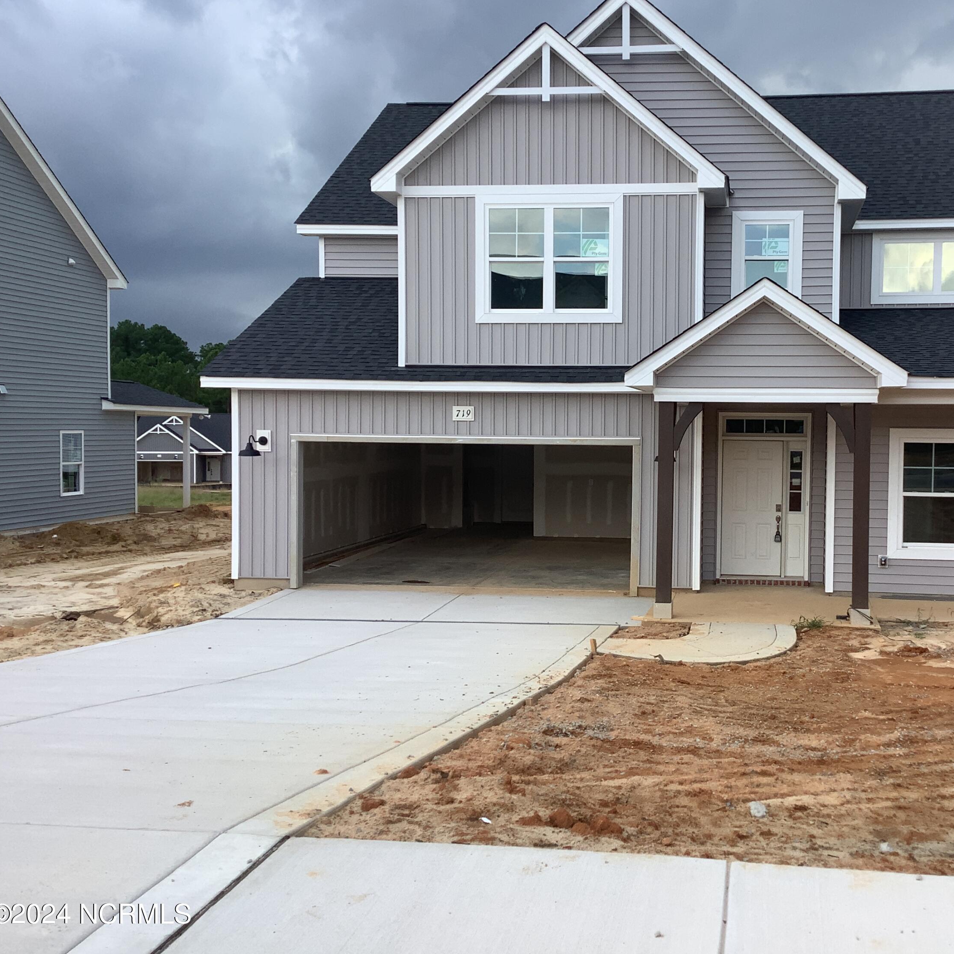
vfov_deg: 44.9
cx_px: 633
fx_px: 1154
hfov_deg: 44.3
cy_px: 475
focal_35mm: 37
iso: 25
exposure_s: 1/231
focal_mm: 3.3
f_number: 2.4
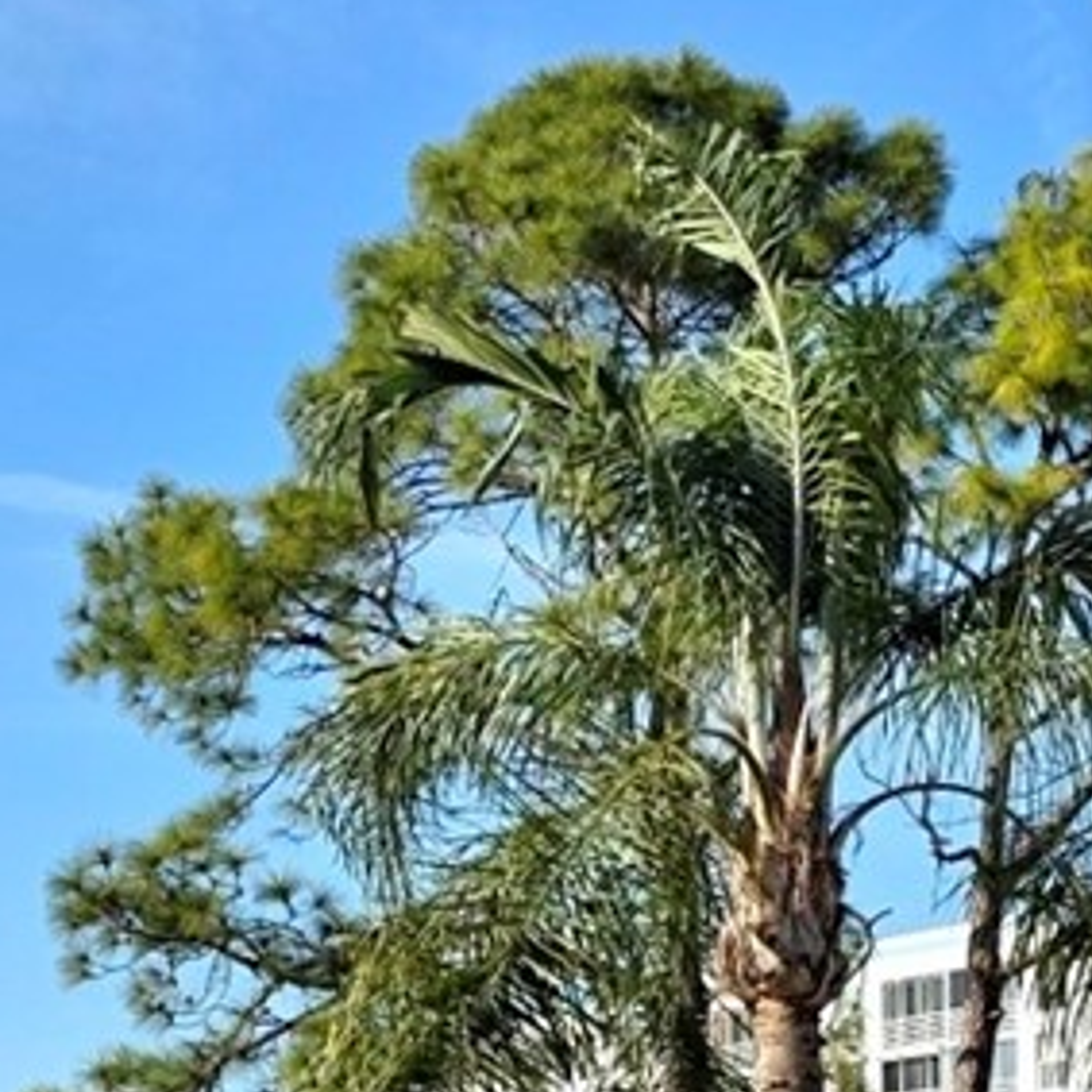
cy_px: 1092
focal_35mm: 115
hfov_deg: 15.1
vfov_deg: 14.9
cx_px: 421
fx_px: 4104
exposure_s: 1/6809
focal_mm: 6.3
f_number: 1.7
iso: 80
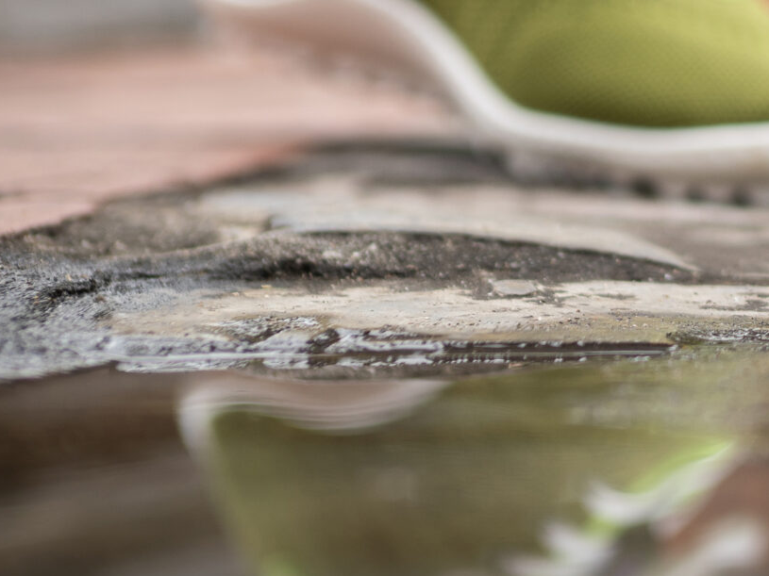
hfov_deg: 12.1
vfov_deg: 9.3
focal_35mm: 157
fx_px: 3487
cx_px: 1053
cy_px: -189
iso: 80
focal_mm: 25
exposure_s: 1/160
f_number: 2
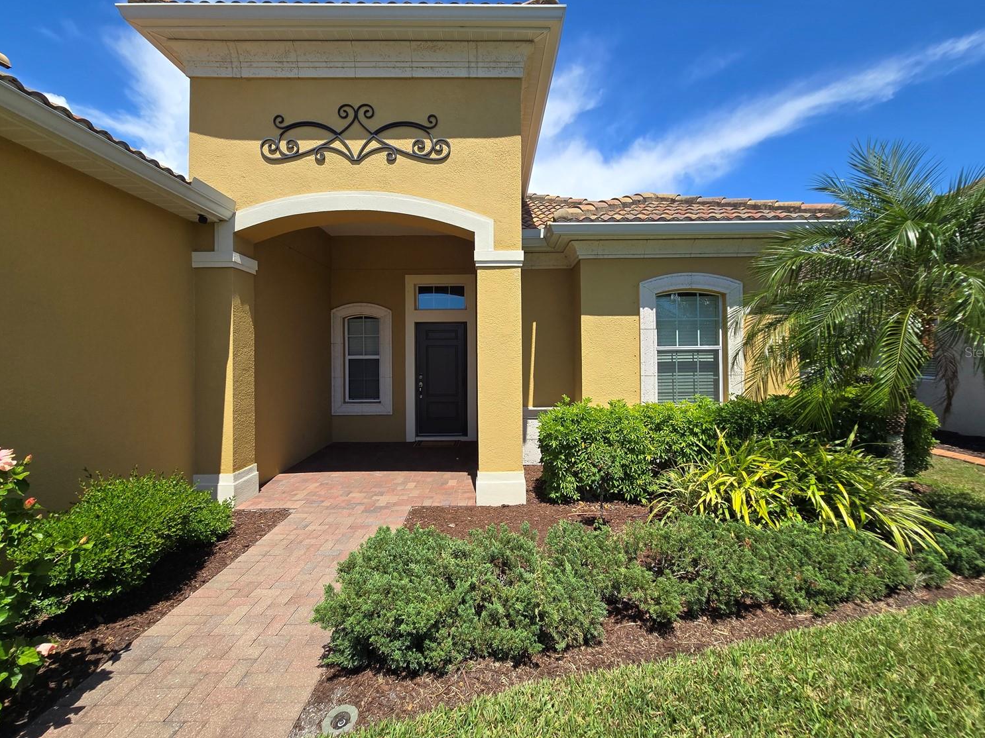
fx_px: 398
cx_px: 497
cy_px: 352
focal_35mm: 14
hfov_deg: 102.1
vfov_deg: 85.6
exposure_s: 1/2010
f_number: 2.2
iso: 50
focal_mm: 2.2
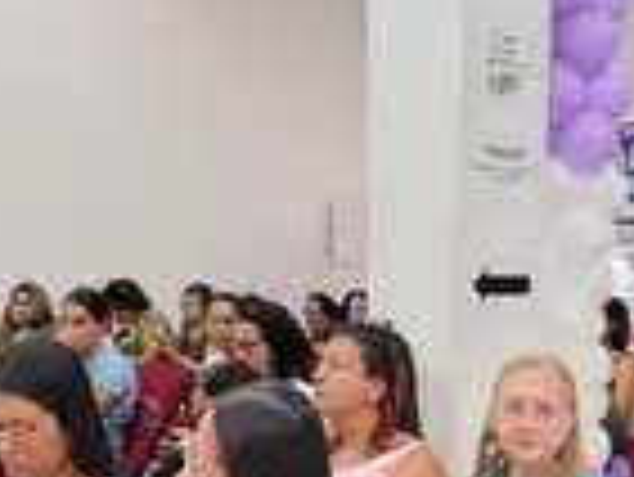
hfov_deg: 27.0
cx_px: 468
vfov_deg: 19.9
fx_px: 1301
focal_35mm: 71
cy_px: 518
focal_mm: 4.71
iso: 357
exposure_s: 1/60
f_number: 1.7
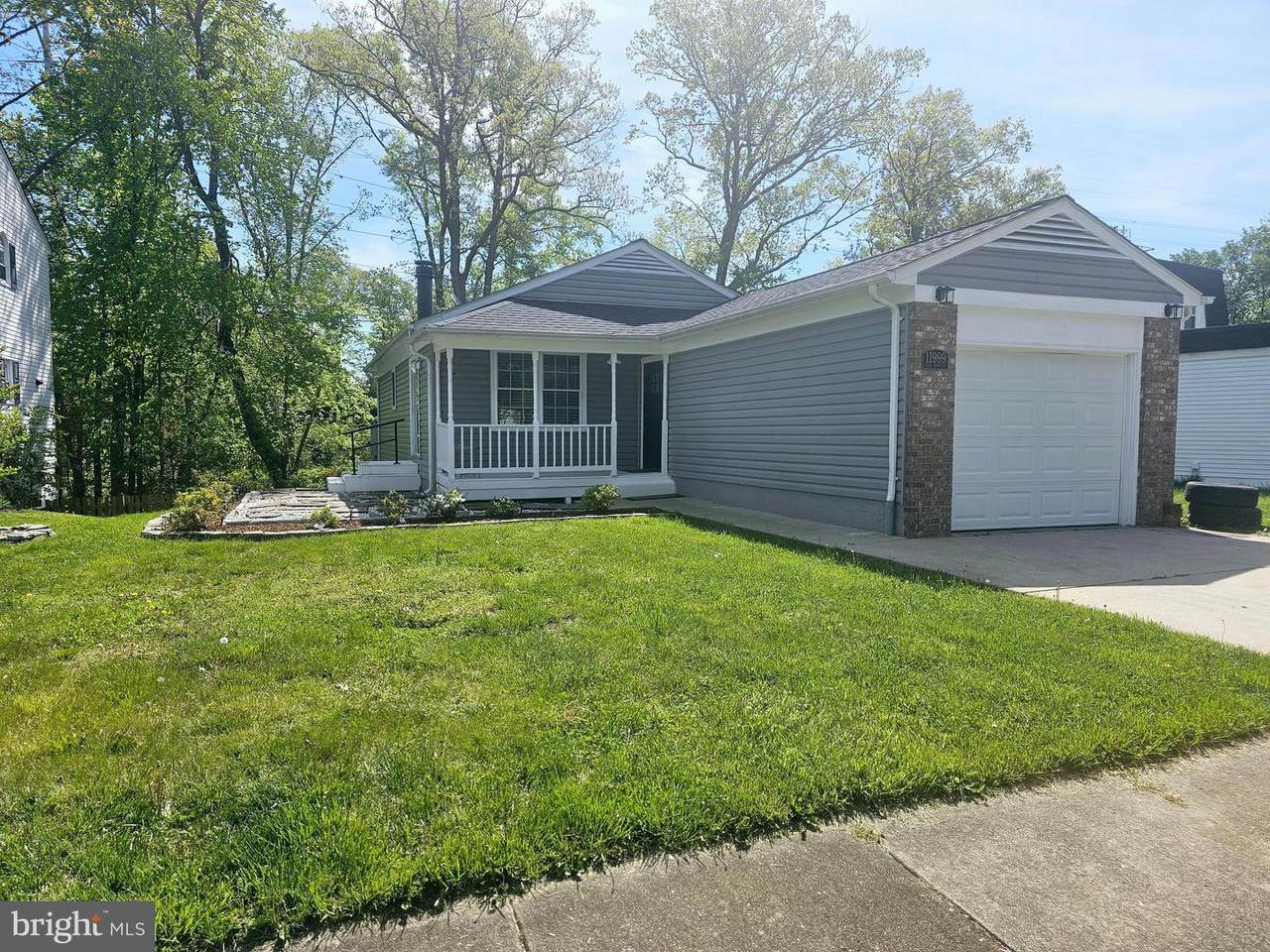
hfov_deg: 73.9
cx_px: 635
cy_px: 476
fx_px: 844
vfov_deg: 58.9
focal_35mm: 23
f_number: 1.7
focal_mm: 6.3
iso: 10
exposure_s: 1/1111
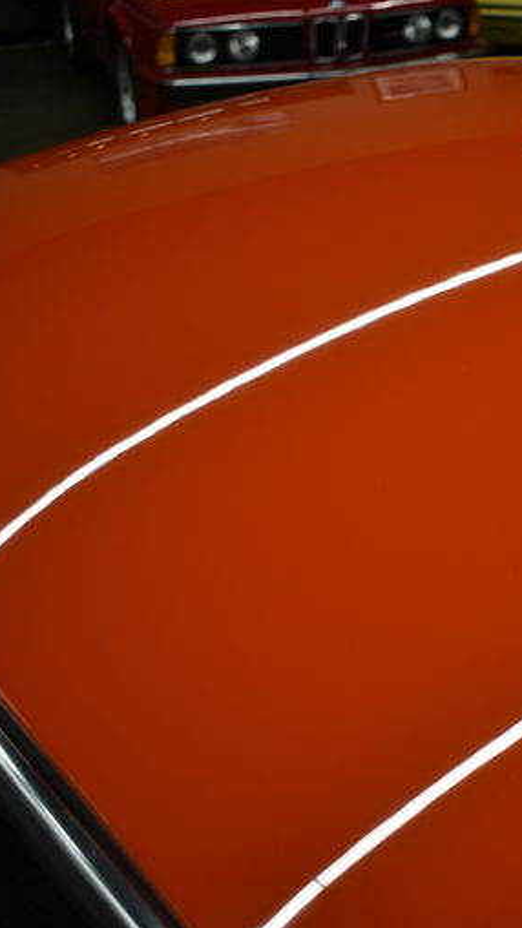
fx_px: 1226
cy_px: 463
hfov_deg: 23.0
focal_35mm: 50
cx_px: 535
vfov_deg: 41.5
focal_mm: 21
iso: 100
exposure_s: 1/30
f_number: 3.8
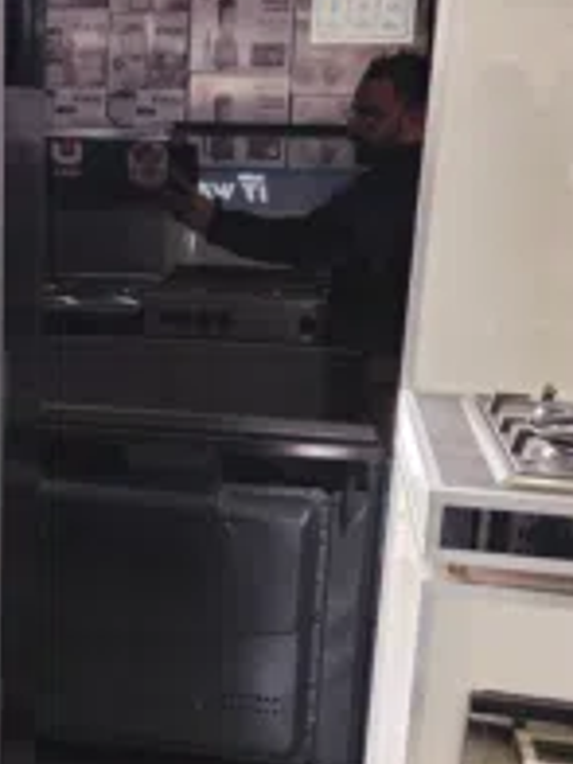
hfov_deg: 29.9
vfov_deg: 40.4
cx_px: 90
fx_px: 1037
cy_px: 398
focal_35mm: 47
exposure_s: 1/50
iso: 200
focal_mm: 6.14
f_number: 1.65
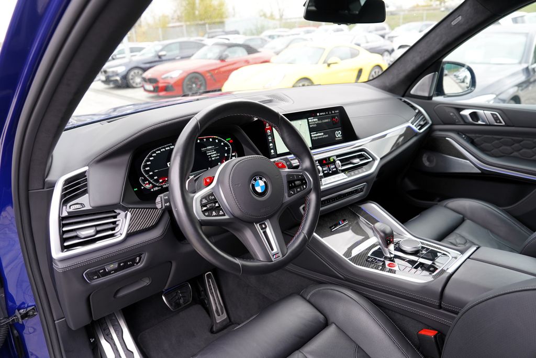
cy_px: 179
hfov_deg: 73.7
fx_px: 357
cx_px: 268
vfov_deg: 53.1
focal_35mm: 24
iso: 400
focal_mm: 24
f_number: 4
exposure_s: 1/60
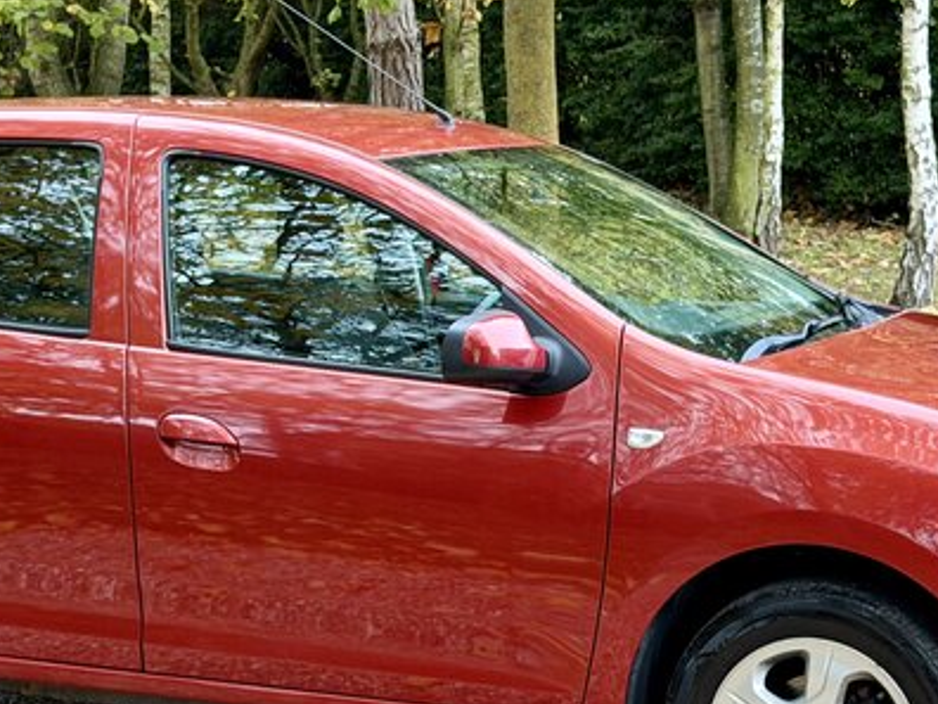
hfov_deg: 20.2
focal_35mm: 97
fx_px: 2628
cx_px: 455
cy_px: 439
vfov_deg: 15.2
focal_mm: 6.76
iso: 250
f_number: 1.78
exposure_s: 1/60
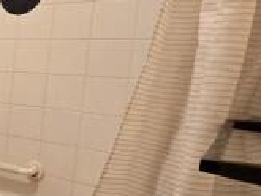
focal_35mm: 46
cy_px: 105
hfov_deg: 27.7
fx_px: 347
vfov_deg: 31.5
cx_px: -132
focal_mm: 2.2
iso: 200
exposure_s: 1/50
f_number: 2.2
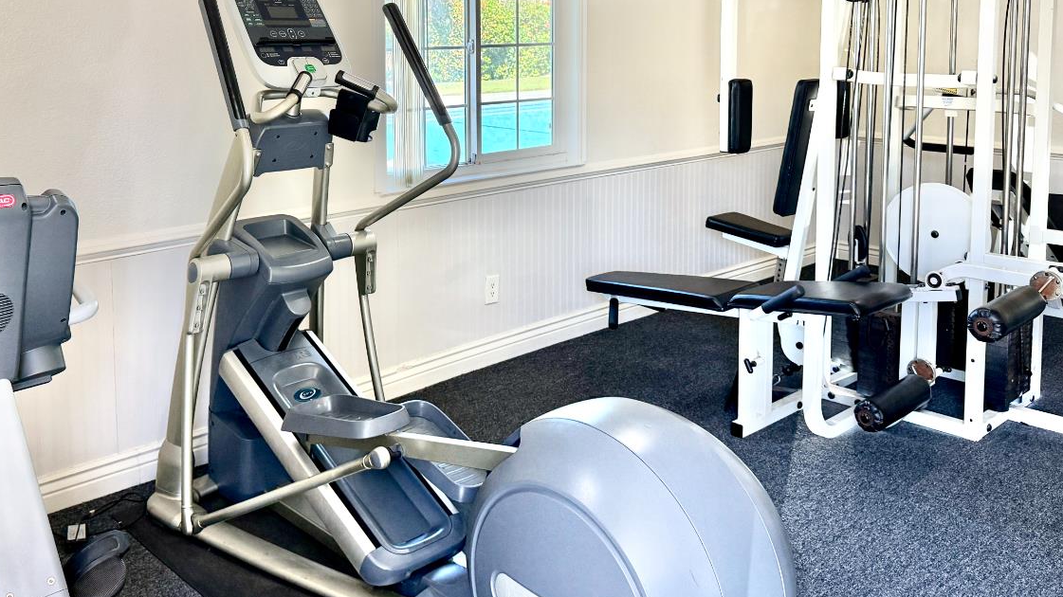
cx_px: 460
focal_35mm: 35
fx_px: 986
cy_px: 121
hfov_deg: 56.4
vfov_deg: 32.8
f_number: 1.78
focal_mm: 6.76
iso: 200
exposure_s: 1/228
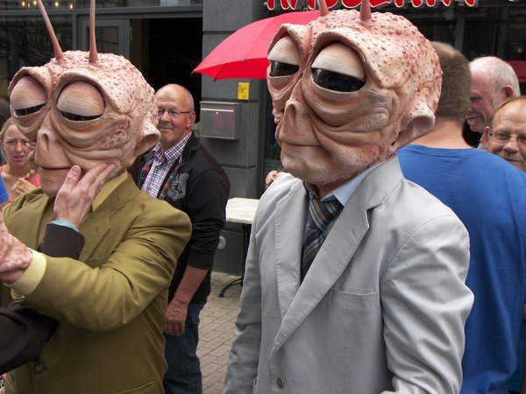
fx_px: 684
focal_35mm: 45
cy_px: 197
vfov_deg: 32.2
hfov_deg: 42.1
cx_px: 263
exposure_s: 1/200
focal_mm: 9.5
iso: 100
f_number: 3.6
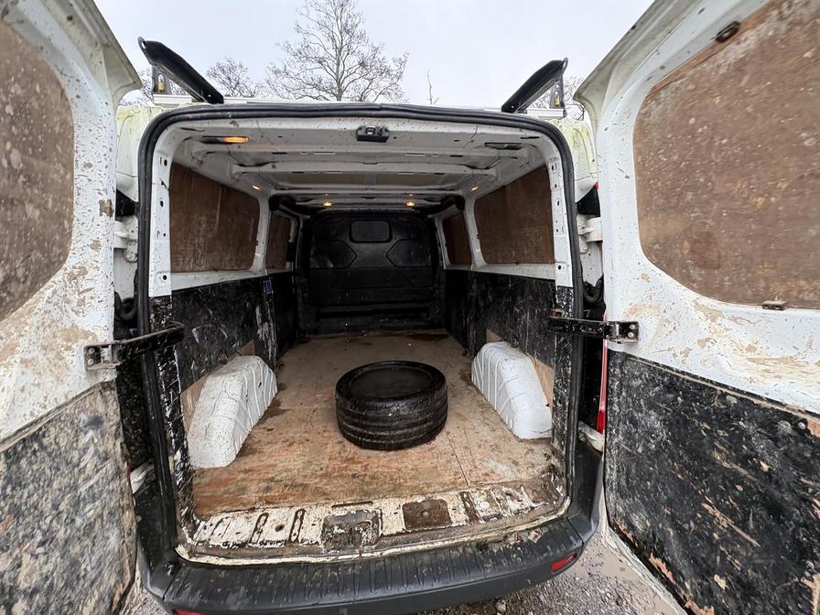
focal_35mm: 14
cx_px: 410
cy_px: 308
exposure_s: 1/99
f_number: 2.2
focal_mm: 2.22
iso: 125
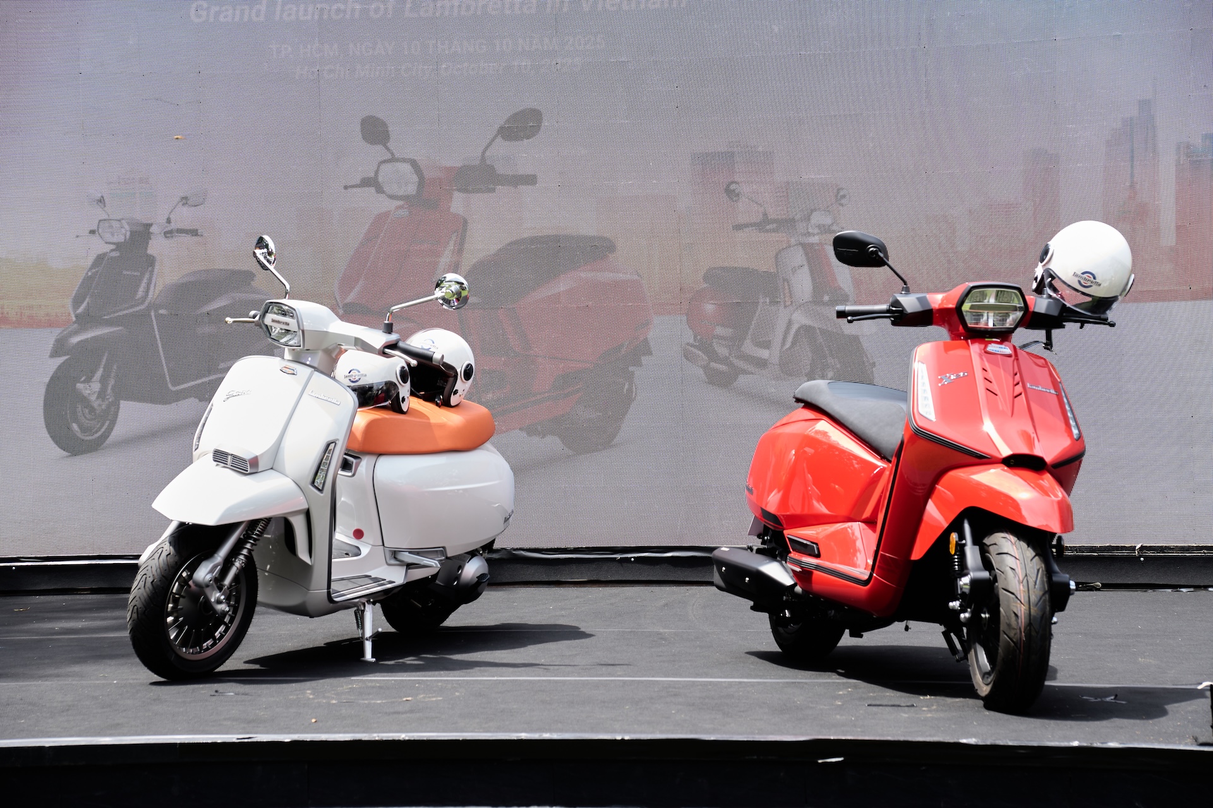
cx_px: 606
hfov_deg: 25.1
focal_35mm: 81
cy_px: 404
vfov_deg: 16.9
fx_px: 2729
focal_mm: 54
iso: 200
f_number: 5
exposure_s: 1/160
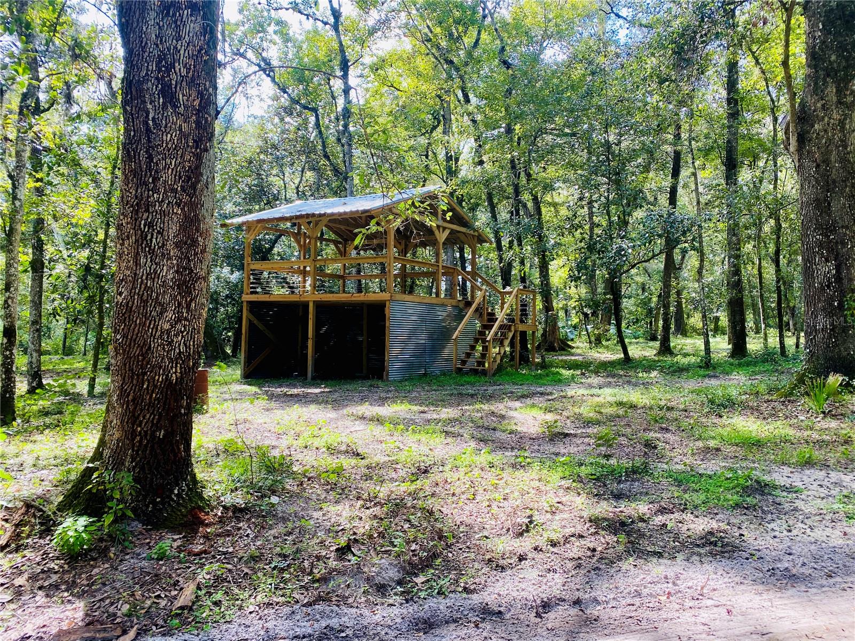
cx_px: 428
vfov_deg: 53.1
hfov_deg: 67.3
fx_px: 642
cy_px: 320
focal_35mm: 26
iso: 32
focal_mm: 4.25
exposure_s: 1/285
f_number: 1.8
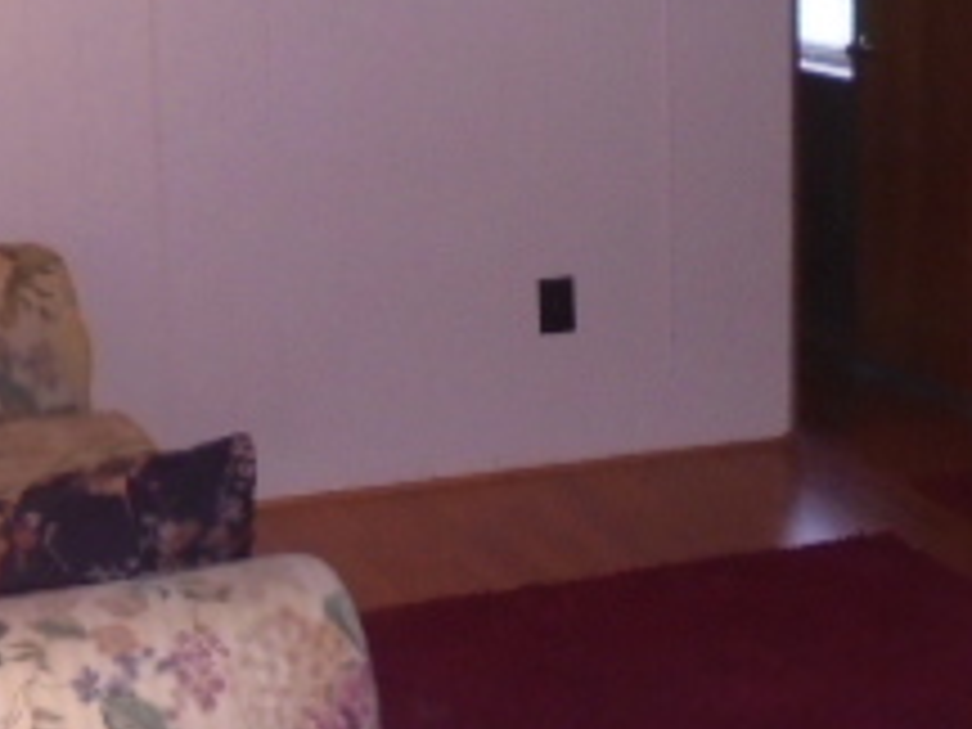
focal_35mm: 77
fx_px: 2162
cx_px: 616
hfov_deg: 25.3
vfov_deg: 19.1
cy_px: 230
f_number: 3.5
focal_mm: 4.6
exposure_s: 1/30
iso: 400
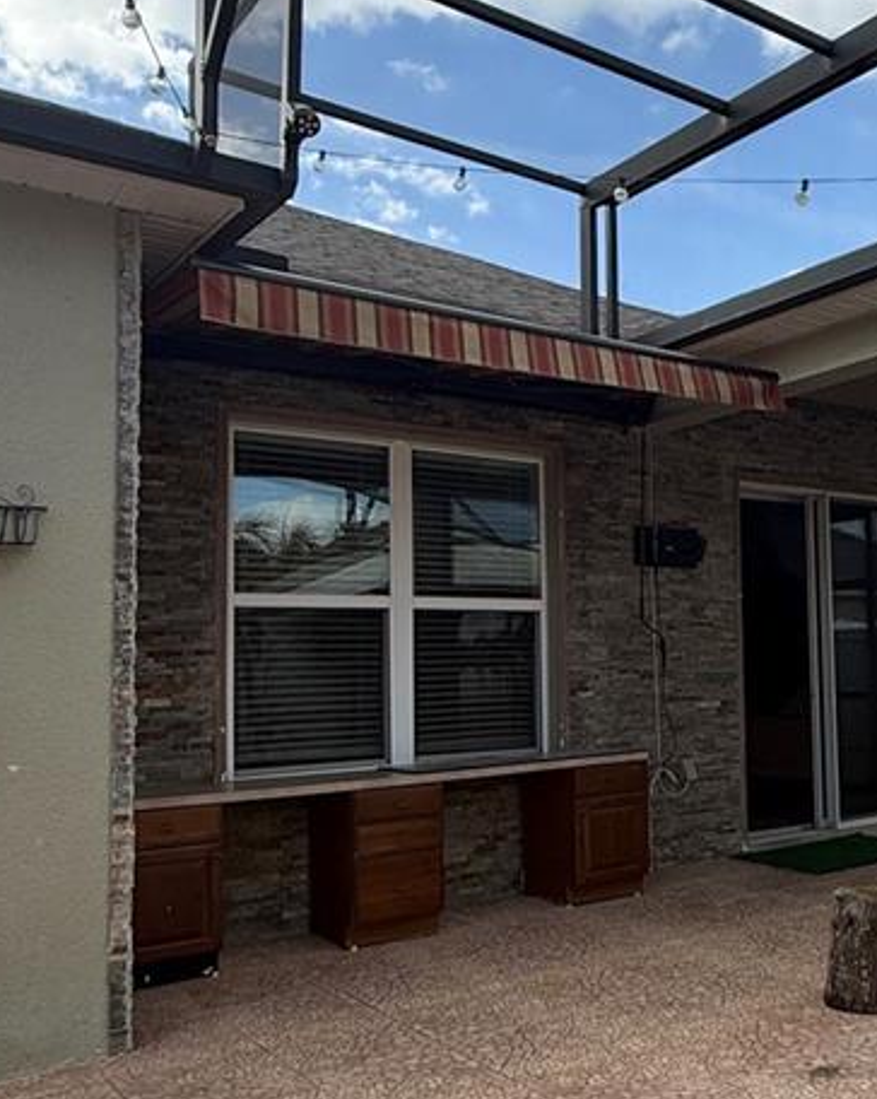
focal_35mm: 36
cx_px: 706
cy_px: 598
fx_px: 1170
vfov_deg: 50.3
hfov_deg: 39.4
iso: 50
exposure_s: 1/554
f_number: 2.2
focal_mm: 2.22
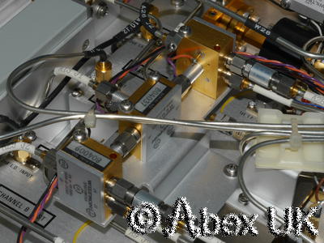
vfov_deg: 13.5
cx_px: 162
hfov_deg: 17.9
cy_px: 122
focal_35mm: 110
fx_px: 1030
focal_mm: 55
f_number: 22
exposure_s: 1/60
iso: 400
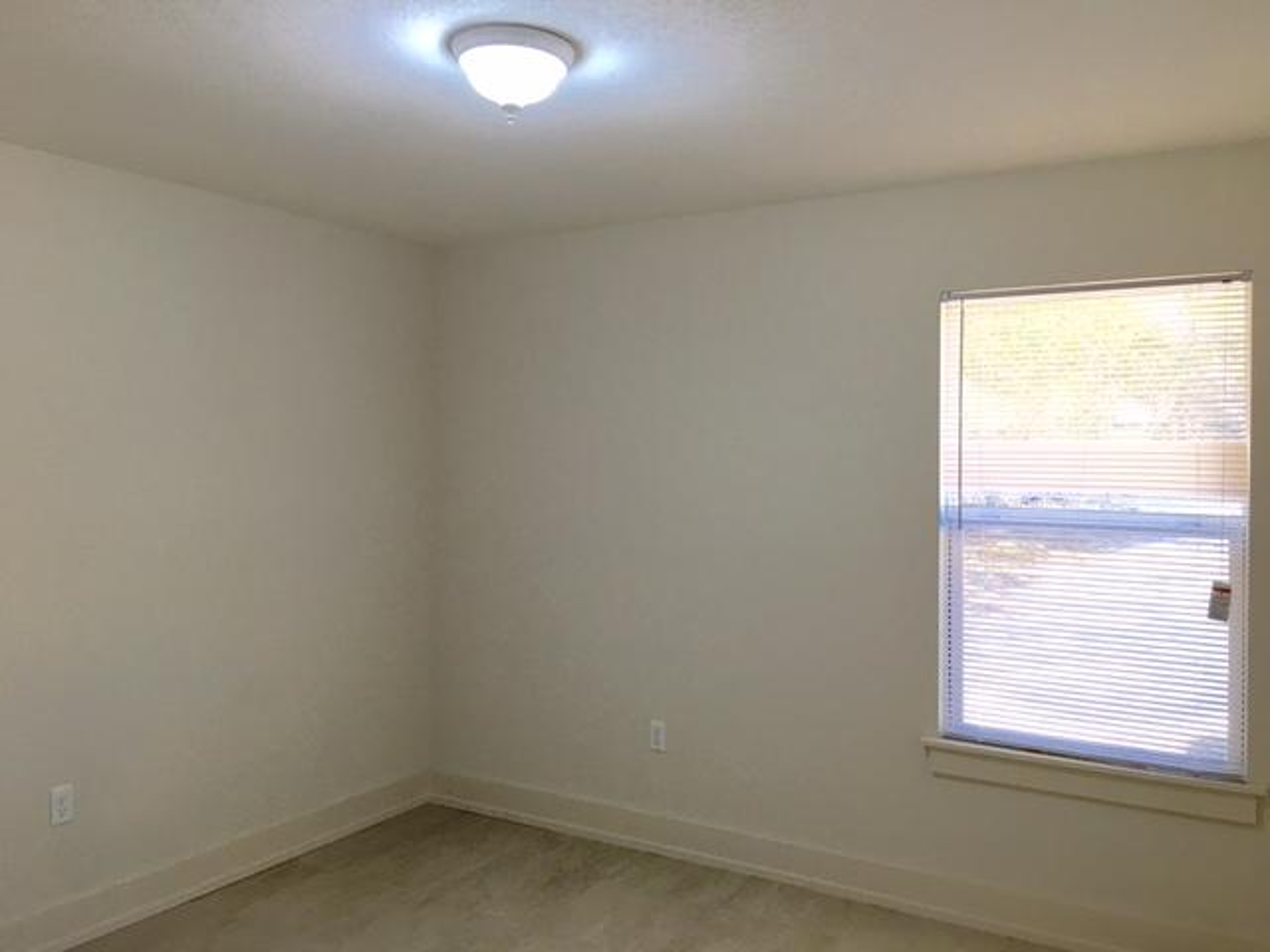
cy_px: 476
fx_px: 1064
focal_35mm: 29
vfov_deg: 48.2
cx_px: 635
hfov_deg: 61.7
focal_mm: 4.15
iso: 25
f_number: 2.2
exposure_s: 1/30
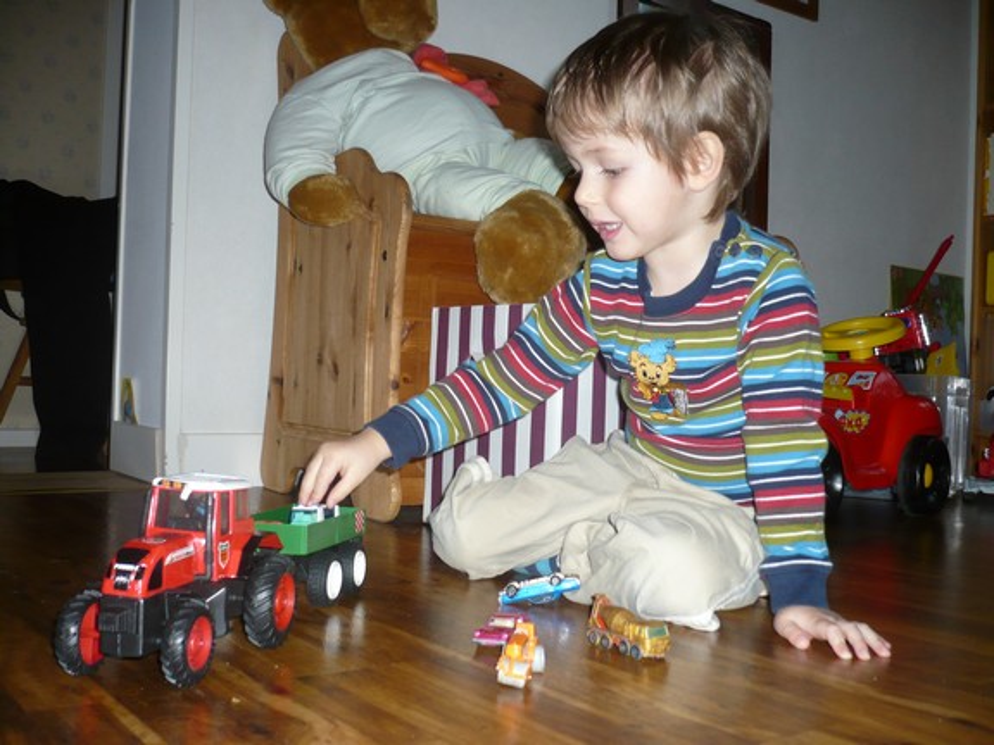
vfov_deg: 40.7
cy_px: 372
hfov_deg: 52.6
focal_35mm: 35
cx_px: 497
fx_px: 1005
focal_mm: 5.8
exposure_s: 1/30
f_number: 2.8
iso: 125
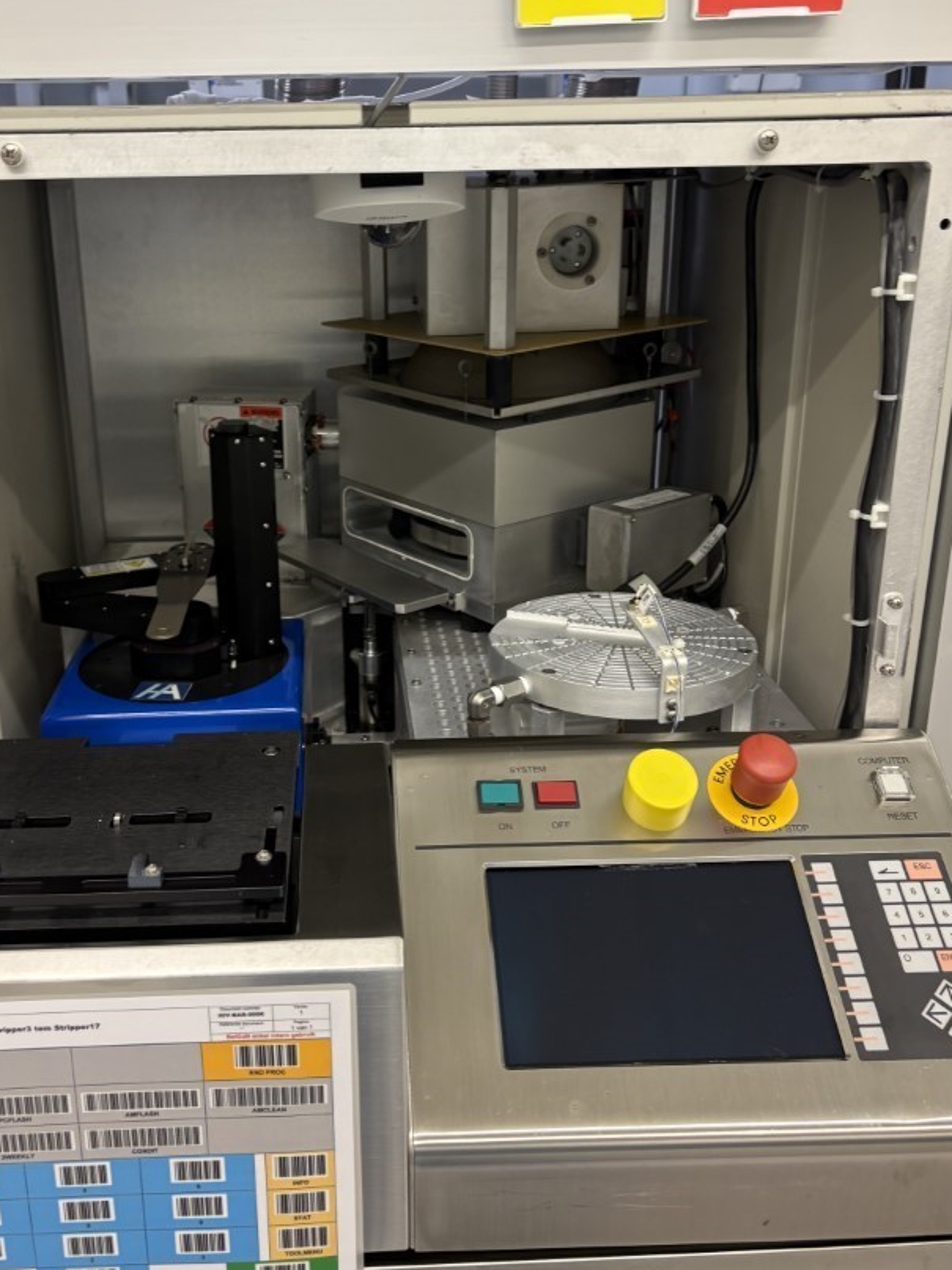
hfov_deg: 42.8
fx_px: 1210
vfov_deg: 55.2
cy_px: 559
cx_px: 392
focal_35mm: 33
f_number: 1.6
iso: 80
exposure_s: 1/50
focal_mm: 5.96
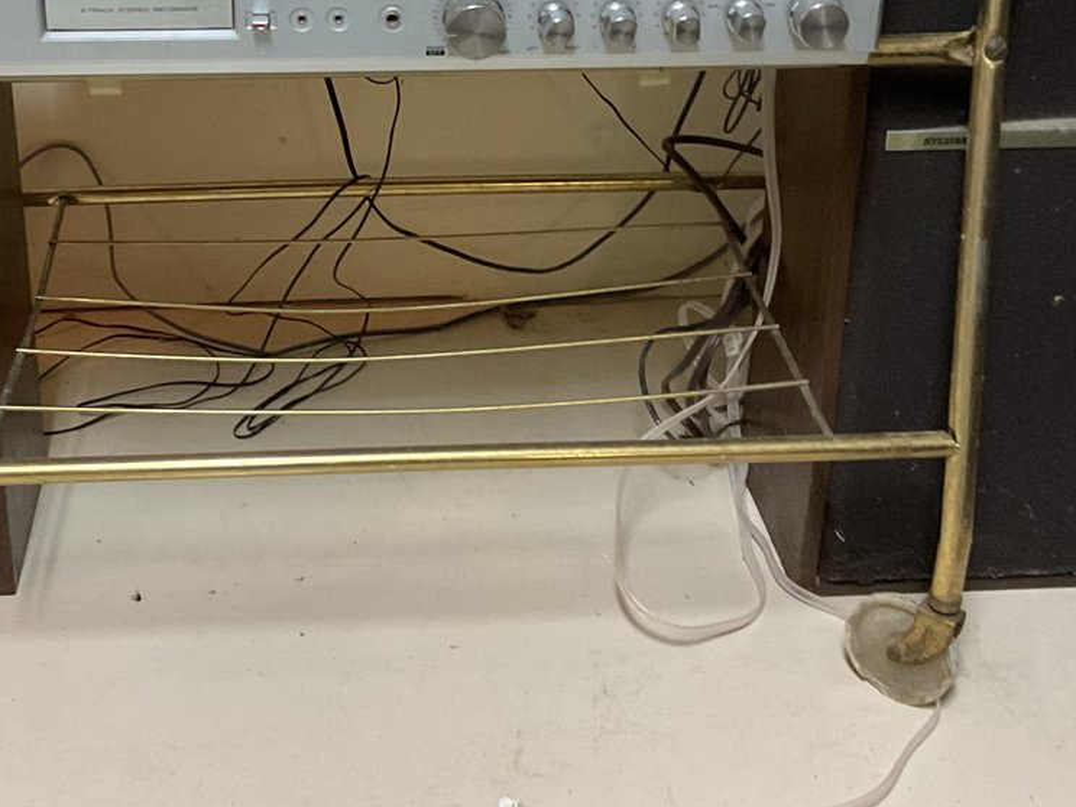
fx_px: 1834
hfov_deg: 32.6
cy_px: 138
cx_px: 411
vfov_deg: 24.3
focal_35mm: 59
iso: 250
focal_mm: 3
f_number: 1.8
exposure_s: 1/60
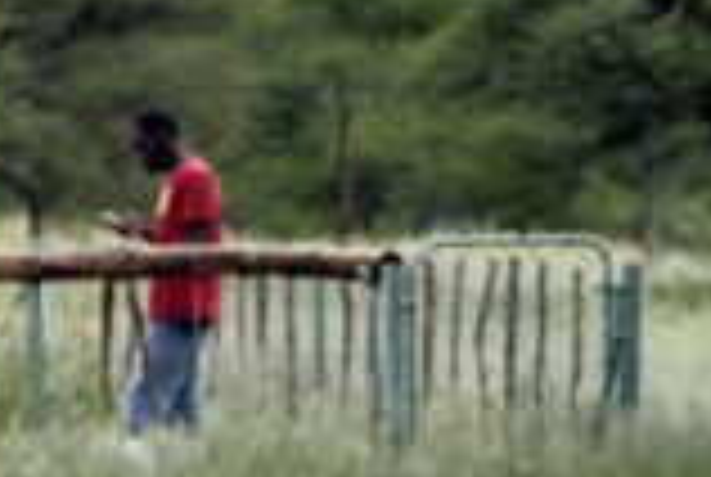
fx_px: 8924
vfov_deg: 3.1
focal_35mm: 451
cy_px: 536
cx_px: 230
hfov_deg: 4.6
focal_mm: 170
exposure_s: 1/800
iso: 400
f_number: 5.6
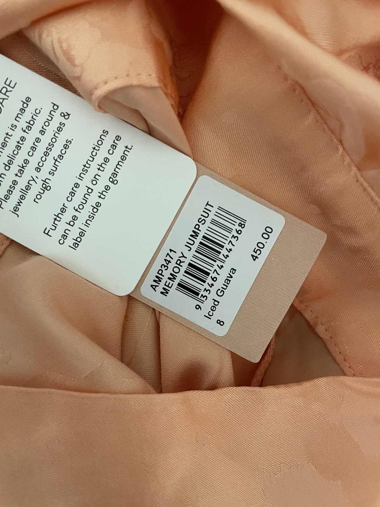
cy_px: 254
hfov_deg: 53.1
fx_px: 381
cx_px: 190
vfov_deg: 67.3
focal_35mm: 26
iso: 500
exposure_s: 1/50
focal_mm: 4.2
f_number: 1.6
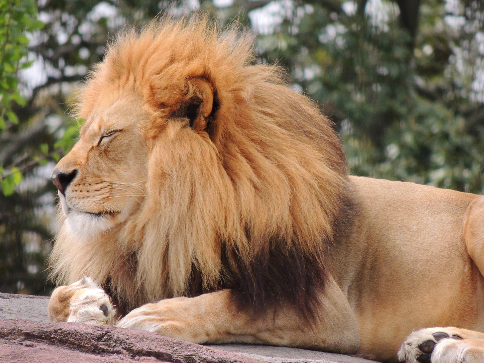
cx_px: 242
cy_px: 182
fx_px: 13982
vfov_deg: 1.5
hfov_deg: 2.0
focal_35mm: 1000
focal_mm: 180
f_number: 5.9
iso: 280
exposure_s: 1/500
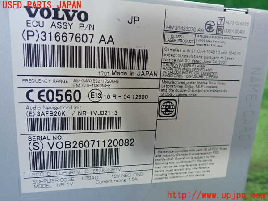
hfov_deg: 60.0
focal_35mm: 30
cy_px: 100
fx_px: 232
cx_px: 134
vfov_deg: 46.8
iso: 500
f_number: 2.3
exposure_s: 1/125
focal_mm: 5.5
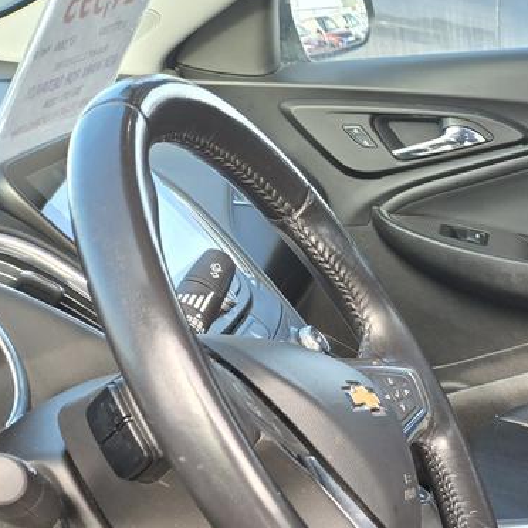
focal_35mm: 70
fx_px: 1208
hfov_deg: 20.4
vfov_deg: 23.2
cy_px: 573
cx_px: 833
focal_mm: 5.4
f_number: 1.8
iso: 40
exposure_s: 1/180
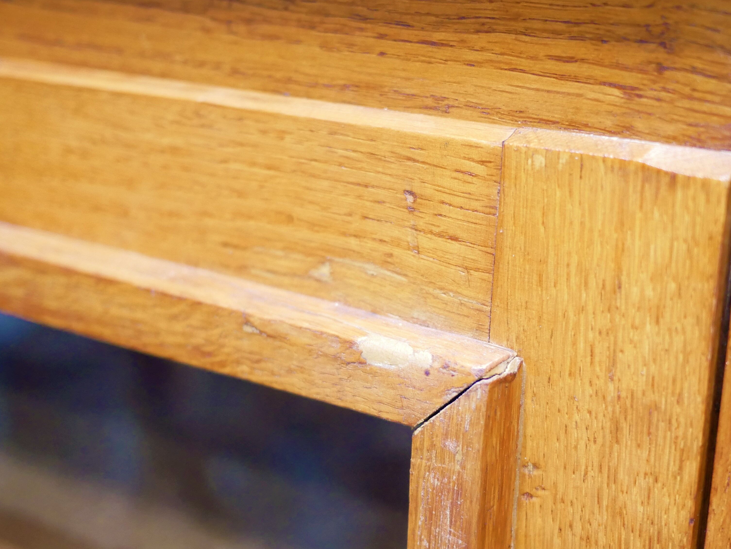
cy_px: 312
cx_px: 449
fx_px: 1289
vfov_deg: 24.0
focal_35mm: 61
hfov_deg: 31.6
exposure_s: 1/60
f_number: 1.7
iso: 1600
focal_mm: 20
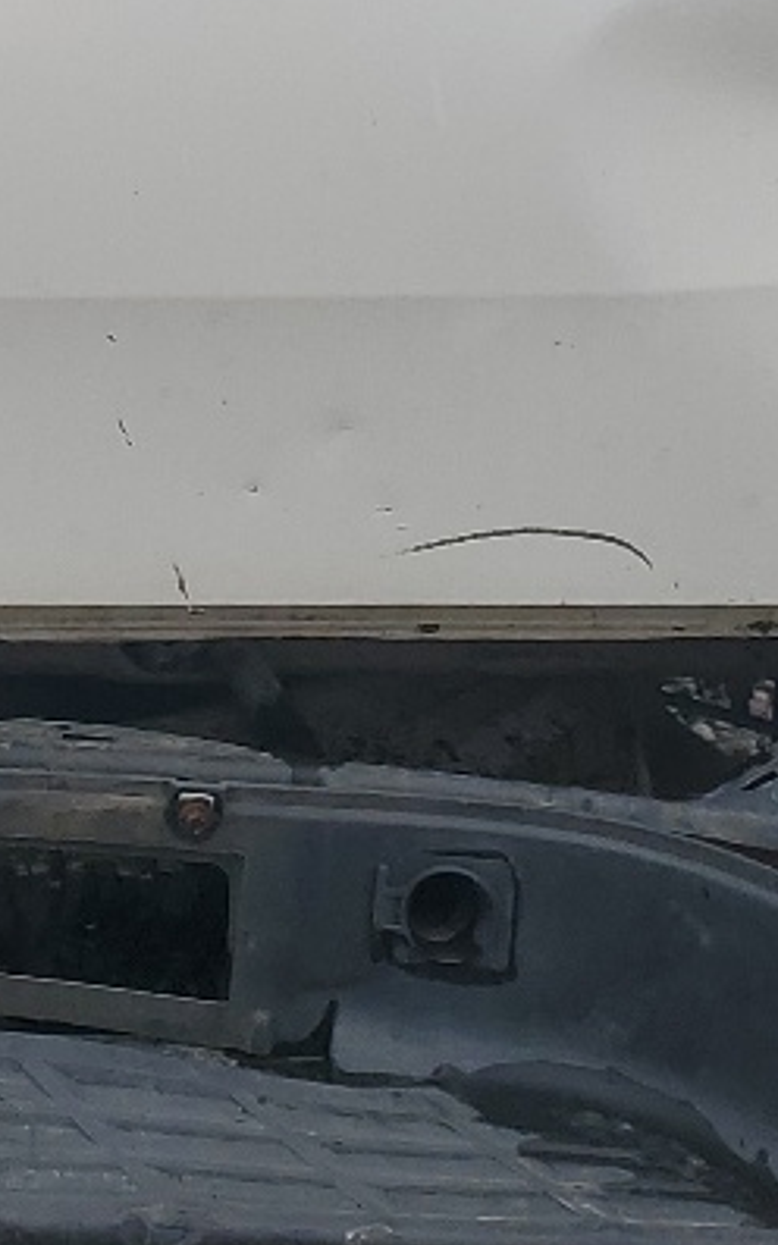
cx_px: -72
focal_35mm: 111
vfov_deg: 18.4
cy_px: 50
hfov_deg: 11.6
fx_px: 3767
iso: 50
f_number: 1.5
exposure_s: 1/5000
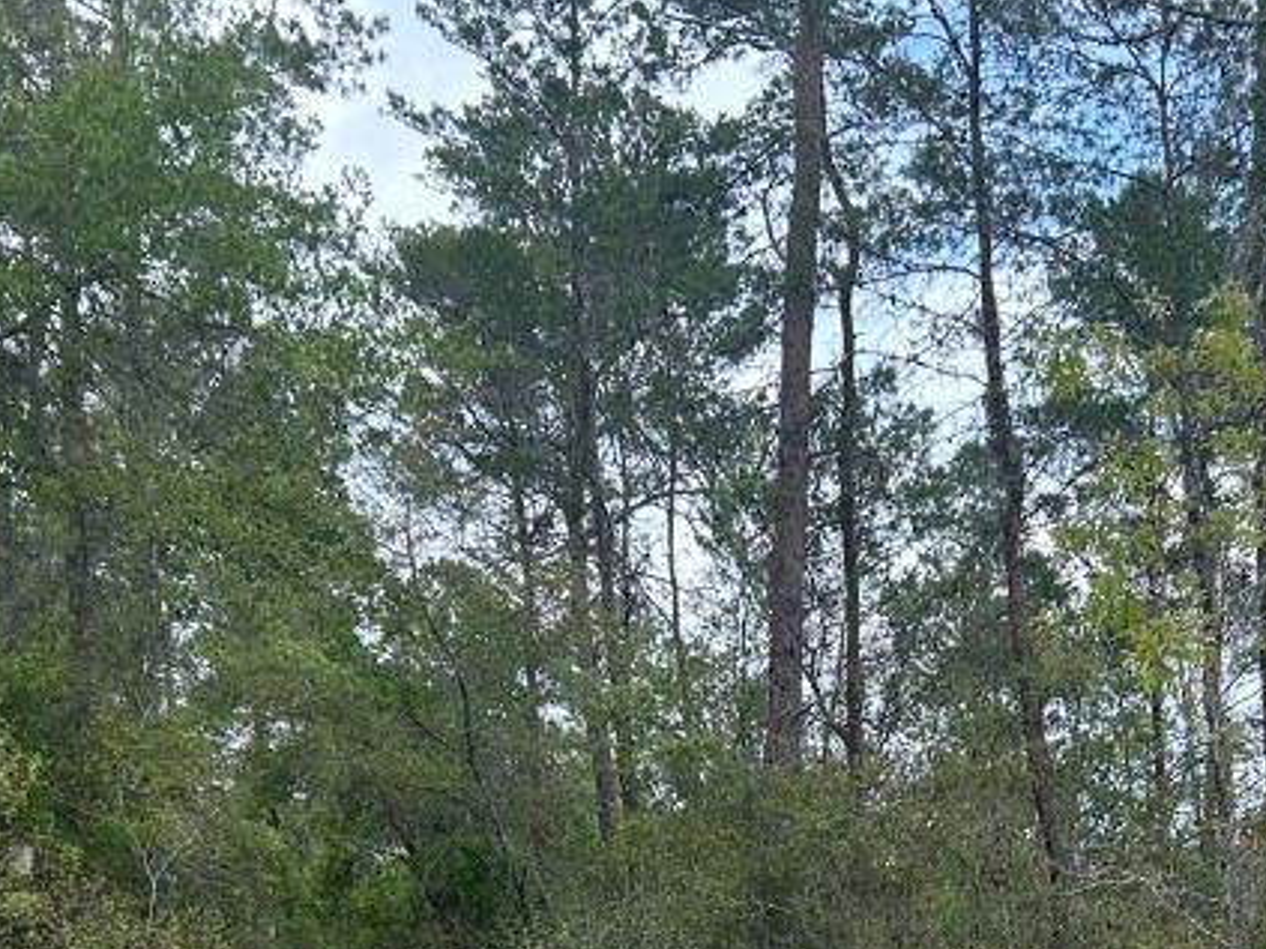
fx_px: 2303
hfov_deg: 30.5
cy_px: 1039
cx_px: 829
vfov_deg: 22.0
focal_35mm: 63
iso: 50
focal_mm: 5.7
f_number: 1.5
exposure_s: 1/909
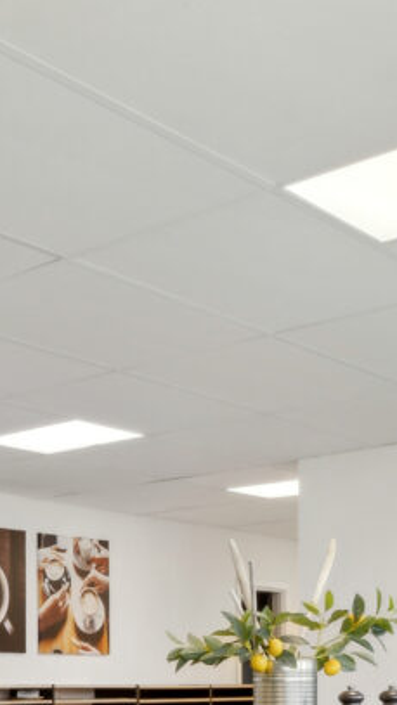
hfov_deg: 15.7
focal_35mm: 67
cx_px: -291
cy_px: 683
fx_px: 1248
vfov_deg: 29.7
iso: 200
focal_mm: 13
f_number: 8
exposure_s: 1/25
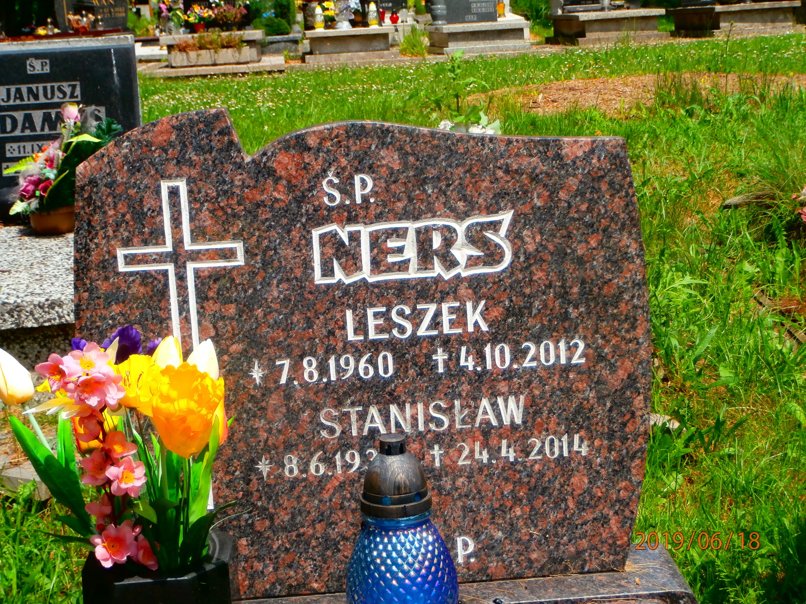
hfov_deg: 28.6
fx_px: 1583
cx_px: 403
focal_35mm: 68
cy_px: 302
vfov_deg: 21.6
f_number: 4.7
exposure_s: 1/500
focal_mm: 12.1
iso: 100
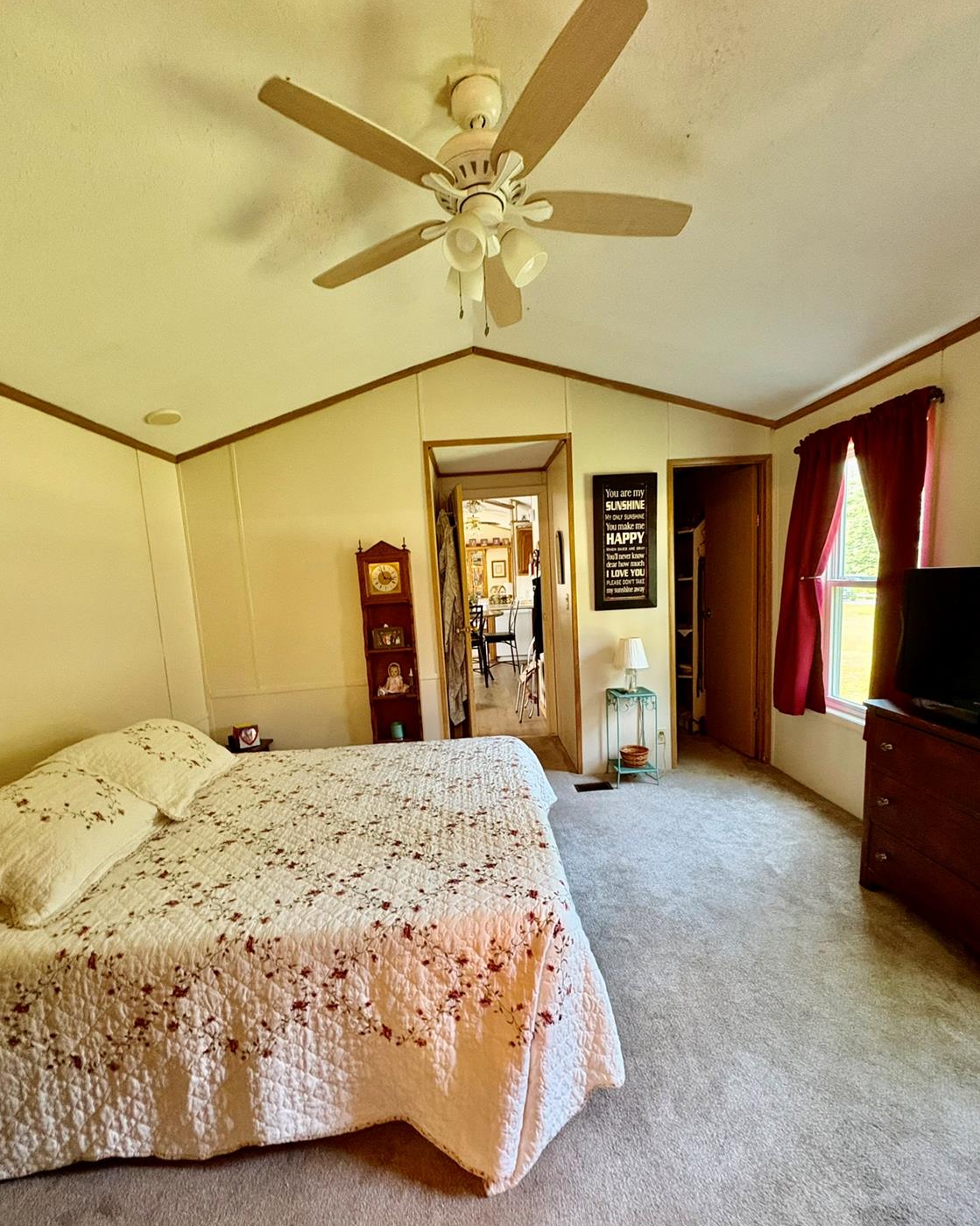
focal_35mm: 15
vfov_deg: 96.7
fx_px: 544
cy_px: 647
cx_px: 483
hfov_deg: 84.0
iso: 400
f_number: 2.2
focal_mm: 2.22
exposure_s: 1/60
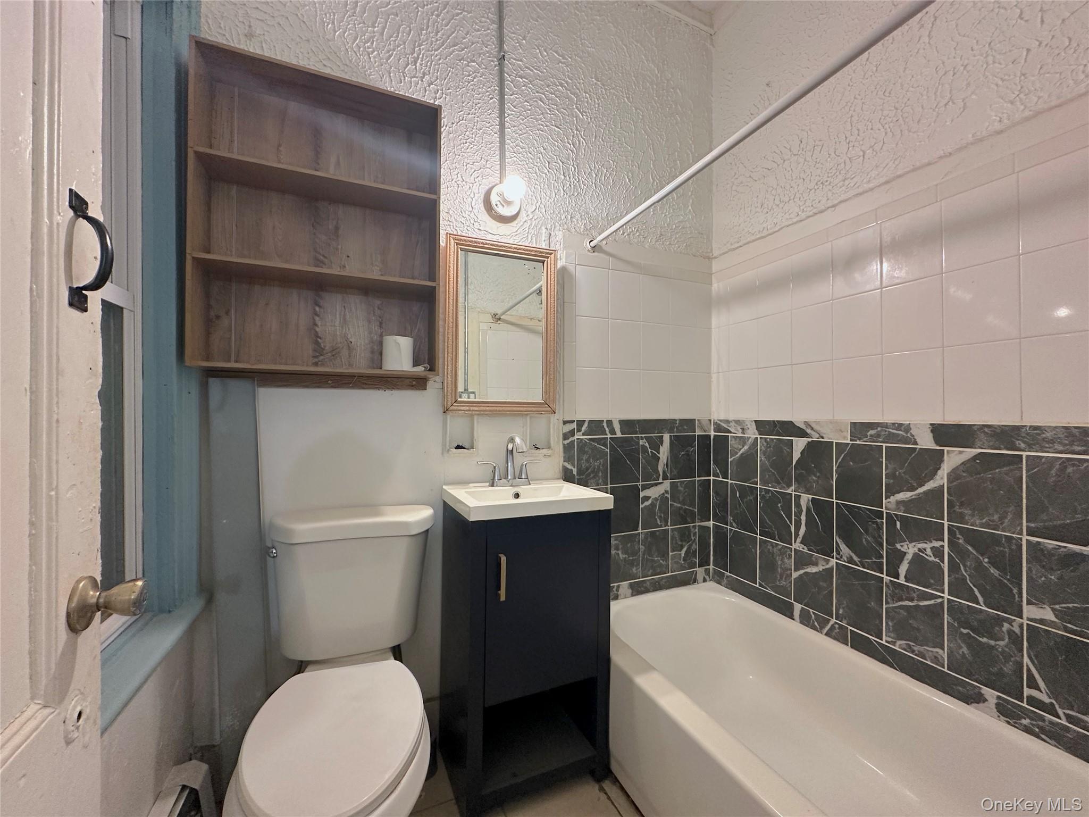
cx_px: 544
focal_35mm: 14
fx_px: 440
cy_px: 408
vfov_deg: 85.7
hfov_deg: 102.1
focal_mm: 2.22
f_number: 2.2
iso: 320
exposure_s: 1/60
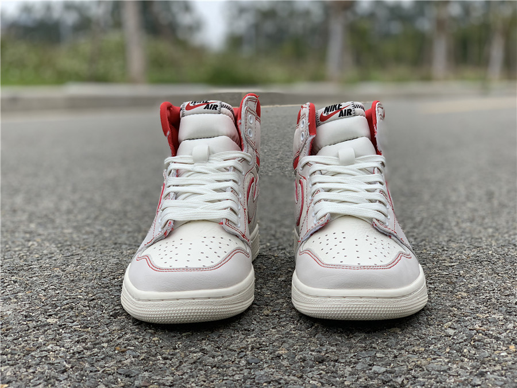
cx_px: 258
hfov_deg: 36.8
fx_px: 777
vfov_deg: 28.0
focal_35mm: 52
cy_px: 194
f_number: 2.4
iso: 16
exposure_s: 1/268
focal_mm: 6
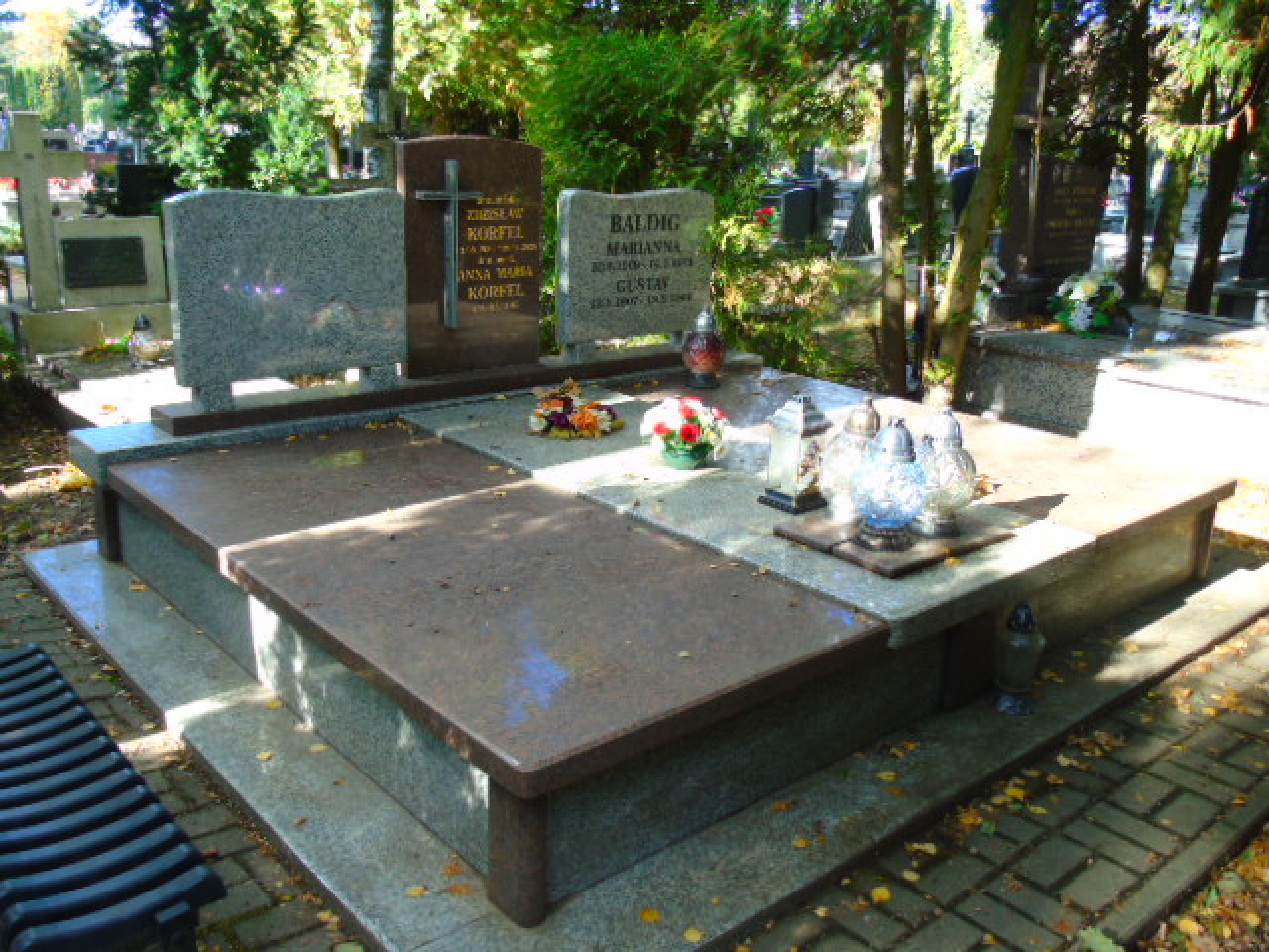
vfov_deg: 48.2
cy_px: 476
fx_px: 1063
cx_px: 634
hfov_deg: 61.7
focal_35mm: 29
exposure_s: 1/80
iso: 80
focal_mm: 5.2
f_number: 3.6
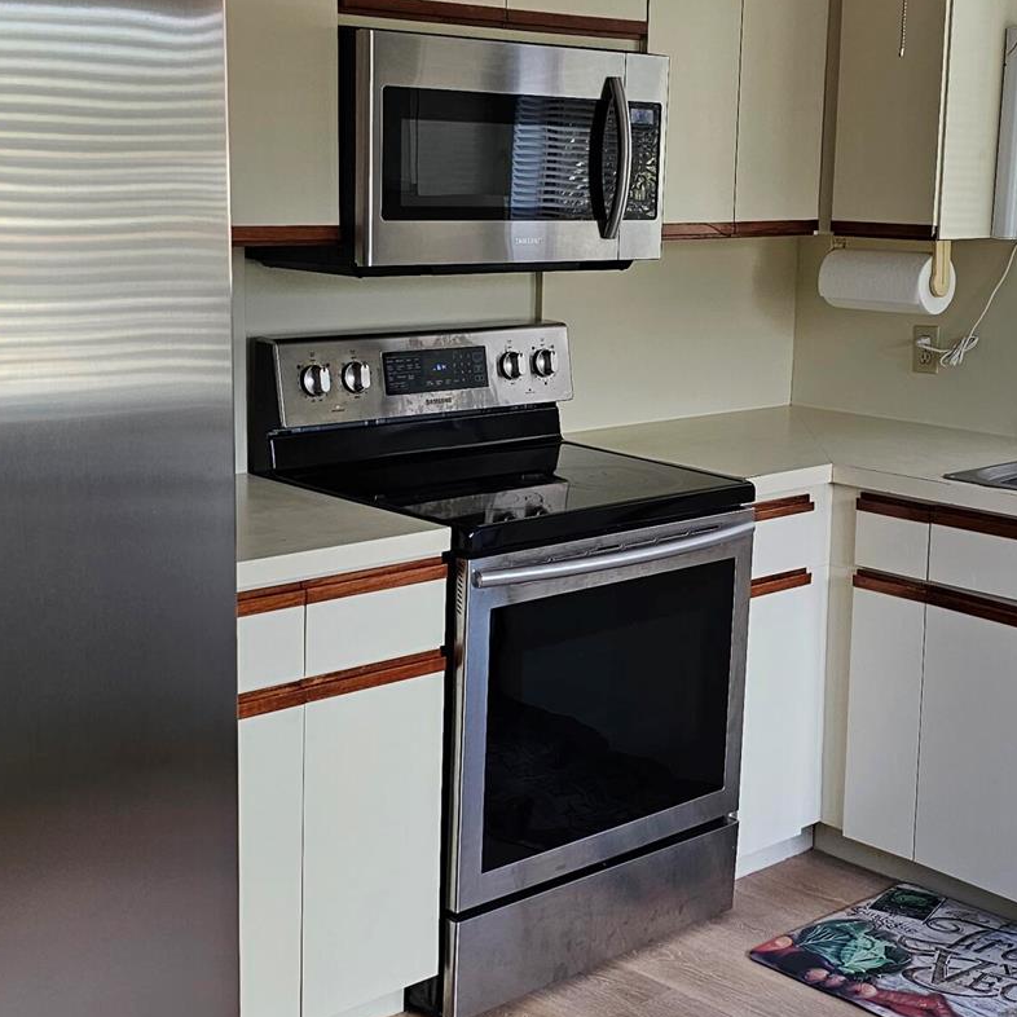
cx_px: 628
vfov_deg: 32.2
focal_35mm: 53
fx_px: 1762
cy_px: 463
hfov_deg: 32.1
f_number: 1.7
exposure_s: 1/120
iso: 125
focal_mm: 6.3
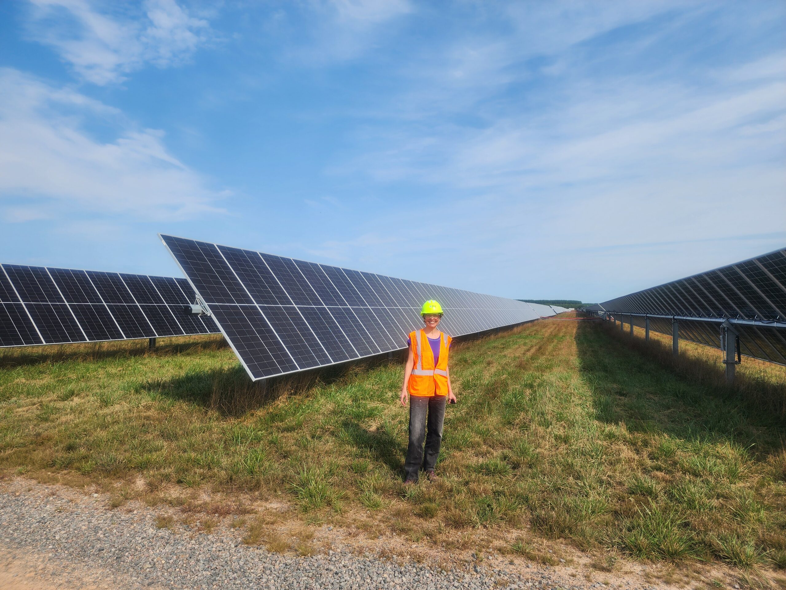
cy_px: 295
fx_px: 522
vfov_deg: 58.9
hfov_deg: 73.9
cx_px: 393
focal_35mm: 23
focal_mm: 6.4
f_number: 1.8
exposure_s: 1/989
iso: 12
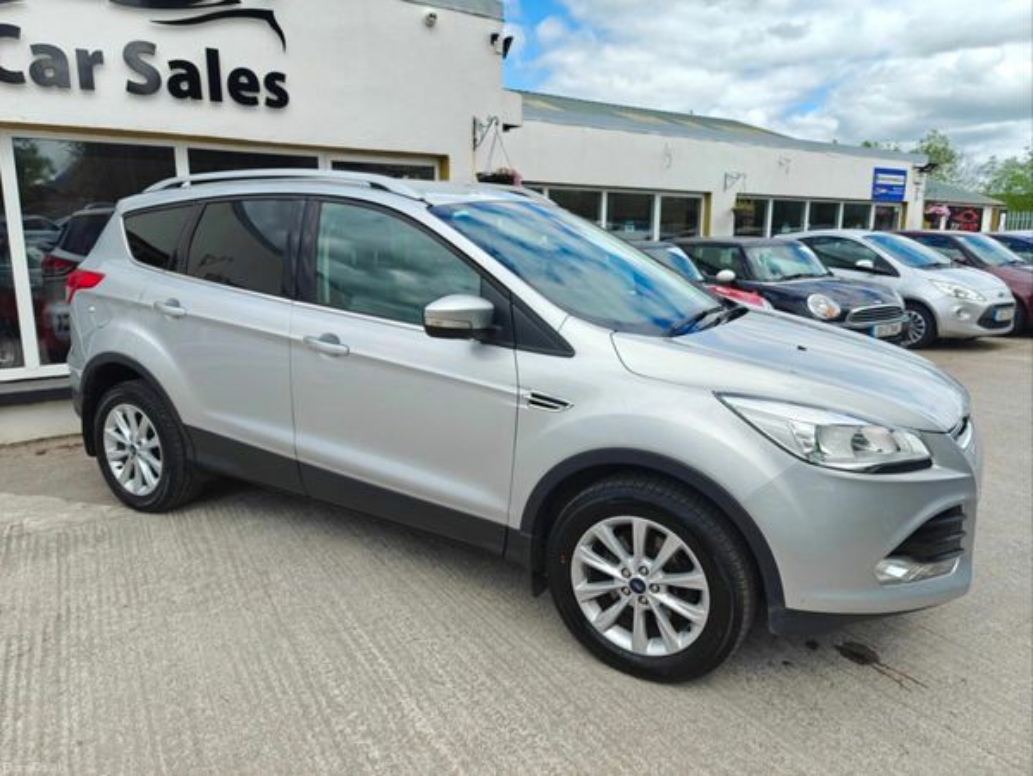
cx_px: 516
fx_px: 717
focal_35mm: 24
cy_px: 388
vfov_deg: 56.9
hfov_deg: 71.6
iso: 64
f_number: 1.7
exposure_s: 1/633
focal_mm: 6.06
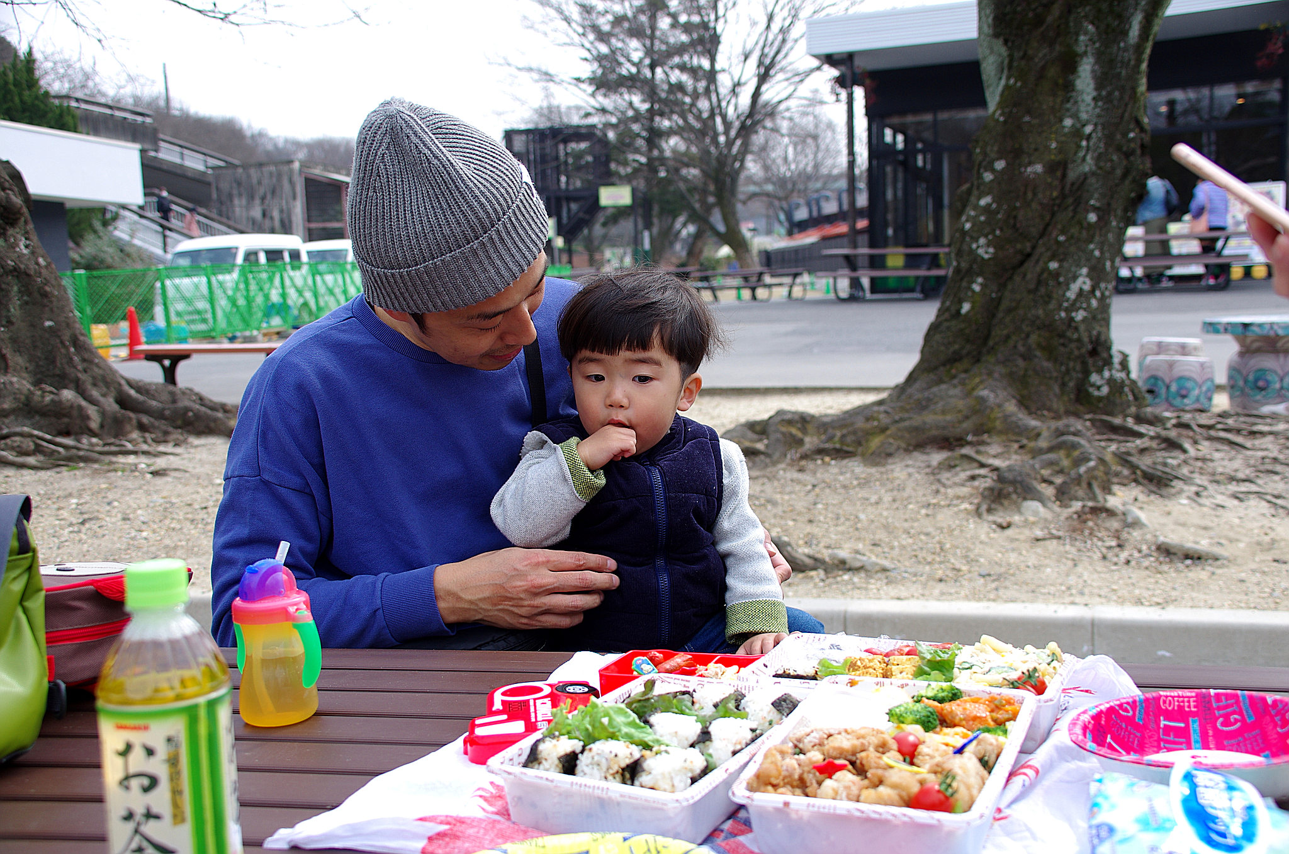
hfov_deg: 43.7
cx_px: 644
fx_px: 1608
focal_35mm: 45
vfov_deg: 29.7
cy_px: 427
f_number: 4.5
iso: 100
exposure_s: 1/250
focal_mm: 30
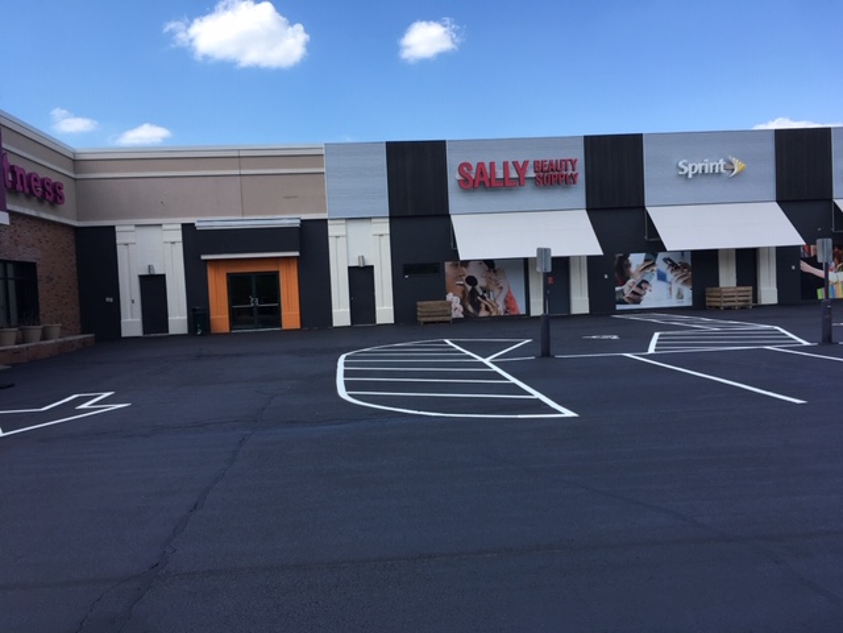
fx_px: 706
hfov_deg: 61.7
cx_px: 422
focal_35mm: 29
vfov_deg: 48.2
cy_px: 316
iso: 25
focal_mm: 4.15
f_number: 2.2
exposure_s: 1/916
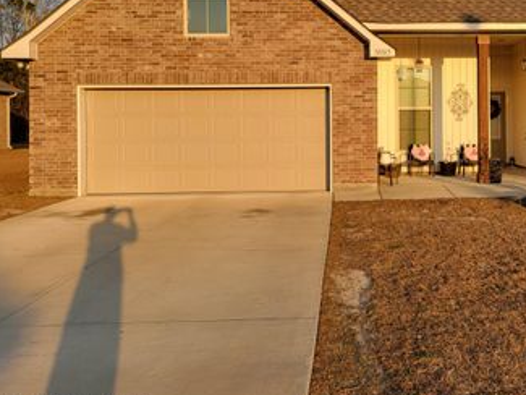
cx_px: 375
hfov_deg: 45.6
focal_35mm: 40
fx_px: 608
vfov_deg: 35.6
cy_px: 127
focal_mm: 5.4
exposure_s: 1/897
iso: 40
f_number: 1.8
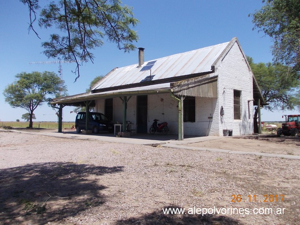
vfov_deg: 49.7
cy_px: 112
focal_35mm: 28
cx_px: 150
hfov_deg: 63.5
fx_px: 243
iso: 80
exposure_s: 1/400
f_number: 5.4
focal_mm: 4
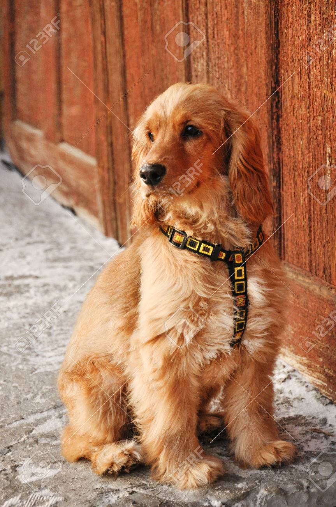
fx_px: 1095
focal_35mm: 78
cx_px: 168
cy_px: 254
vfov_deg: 26.0
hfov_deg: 17.4
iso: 1000
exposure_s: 1/320
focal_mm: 52
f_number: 5
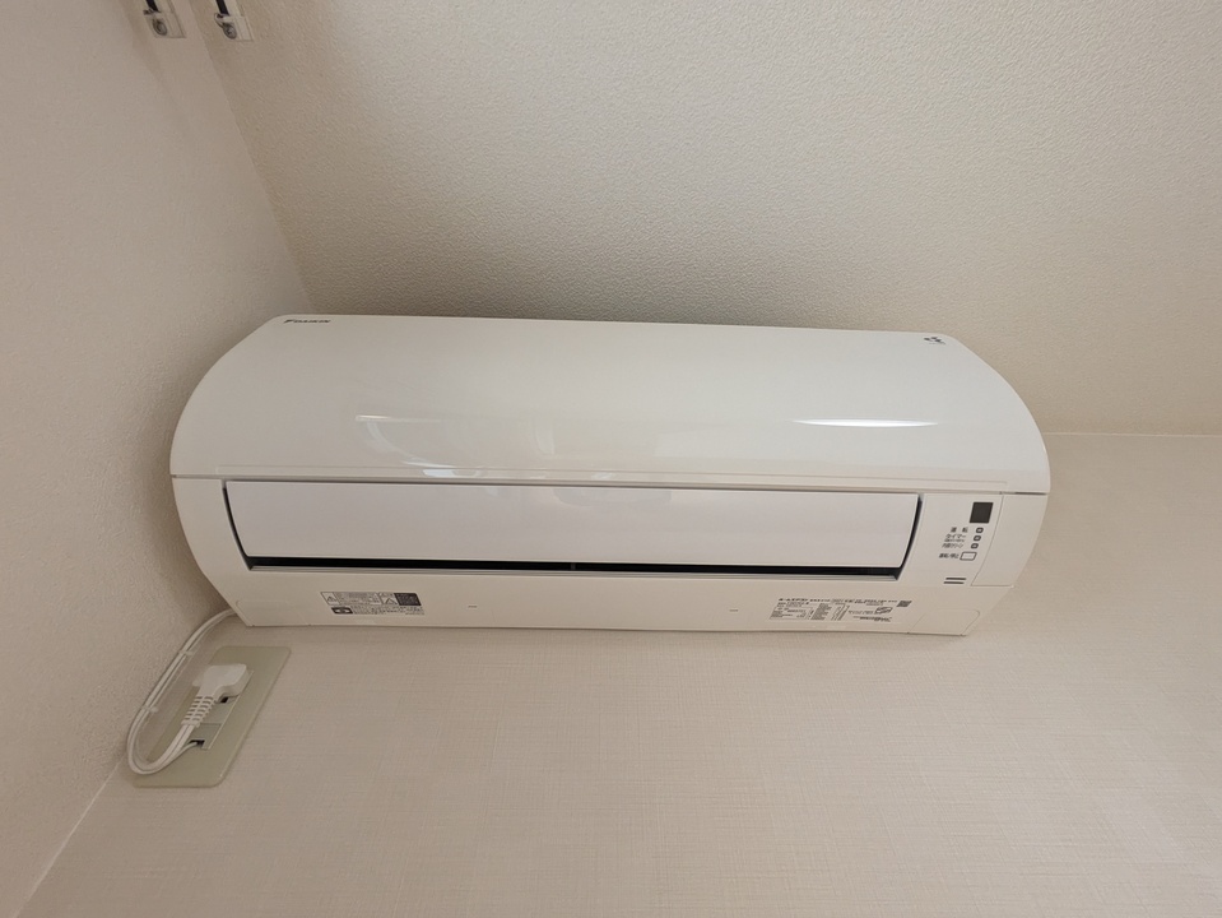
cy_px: 459
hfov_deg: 102.0
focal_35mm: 14
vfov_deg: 85.7
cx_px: 611
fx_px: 494
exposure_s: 1/120
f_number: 2.2
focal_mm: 1.83
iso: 199
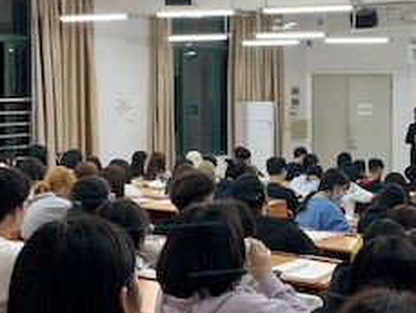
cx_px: 322
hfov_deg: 28.1
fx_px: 818
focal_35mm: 68
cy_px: 124
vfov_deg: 21.6
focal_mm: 4.25
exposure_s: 1/50
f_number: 1.8
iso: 125
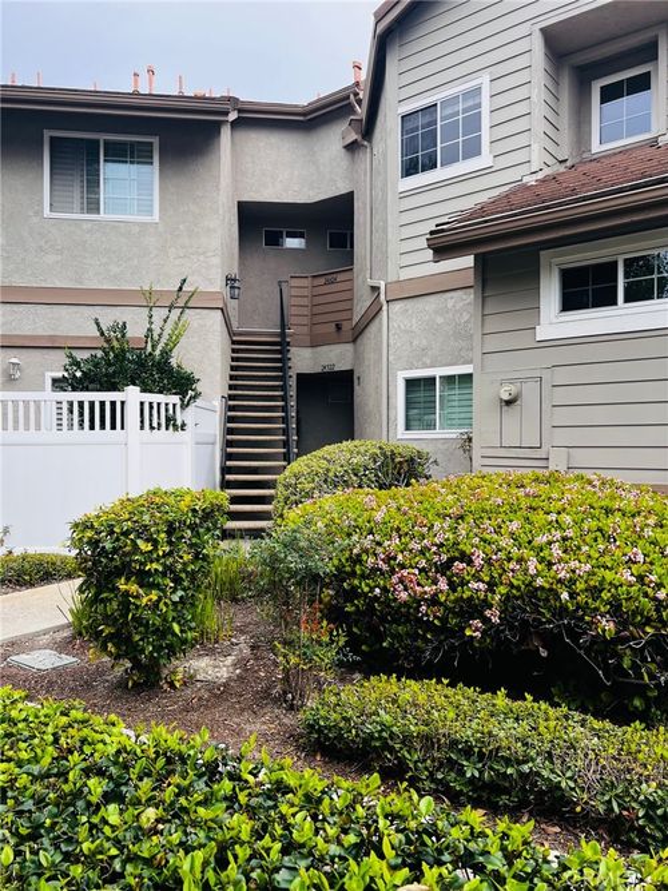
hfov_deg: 53.0
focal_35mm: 26
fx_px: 669
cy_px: 446
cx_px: 334
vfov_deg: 67.3
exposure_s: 1/853
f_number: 1.5
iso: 50
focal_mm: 5.7
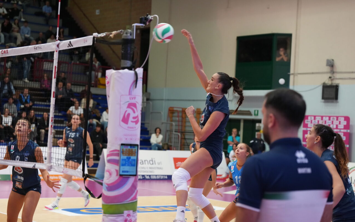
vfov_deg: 18.1
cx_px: 178
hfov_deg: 28.6
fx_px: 697
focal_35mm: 72
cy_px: 106
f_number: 3.2
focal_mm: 70
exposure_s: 1/800
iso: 3200
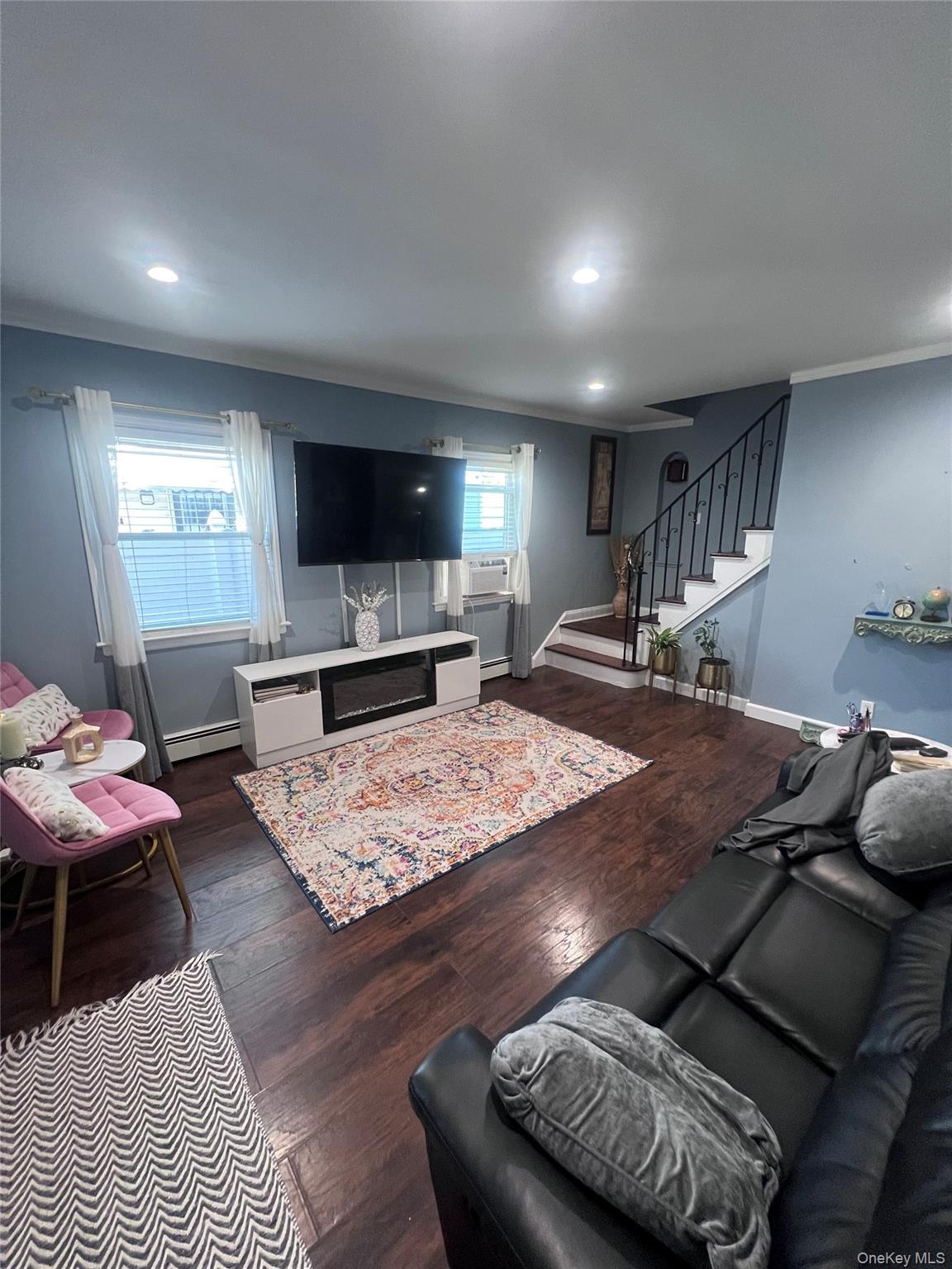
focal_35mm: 13
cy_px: 634
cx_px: 476
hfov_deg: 89.9
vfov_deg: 106.2
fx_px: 477
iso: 320
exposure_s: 1/60
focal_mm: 1.57
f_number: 1.8
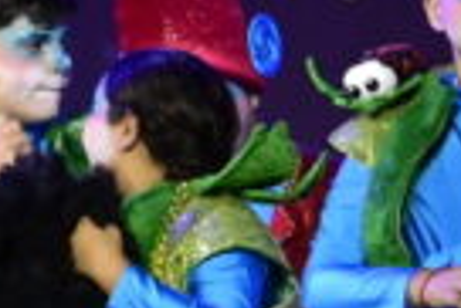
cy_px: 244
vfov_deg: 3.3
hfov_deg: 4.7
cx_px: -790
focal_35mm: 422
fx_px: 5410
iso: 4000
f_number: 5.6
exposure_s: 1/800
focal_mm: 50
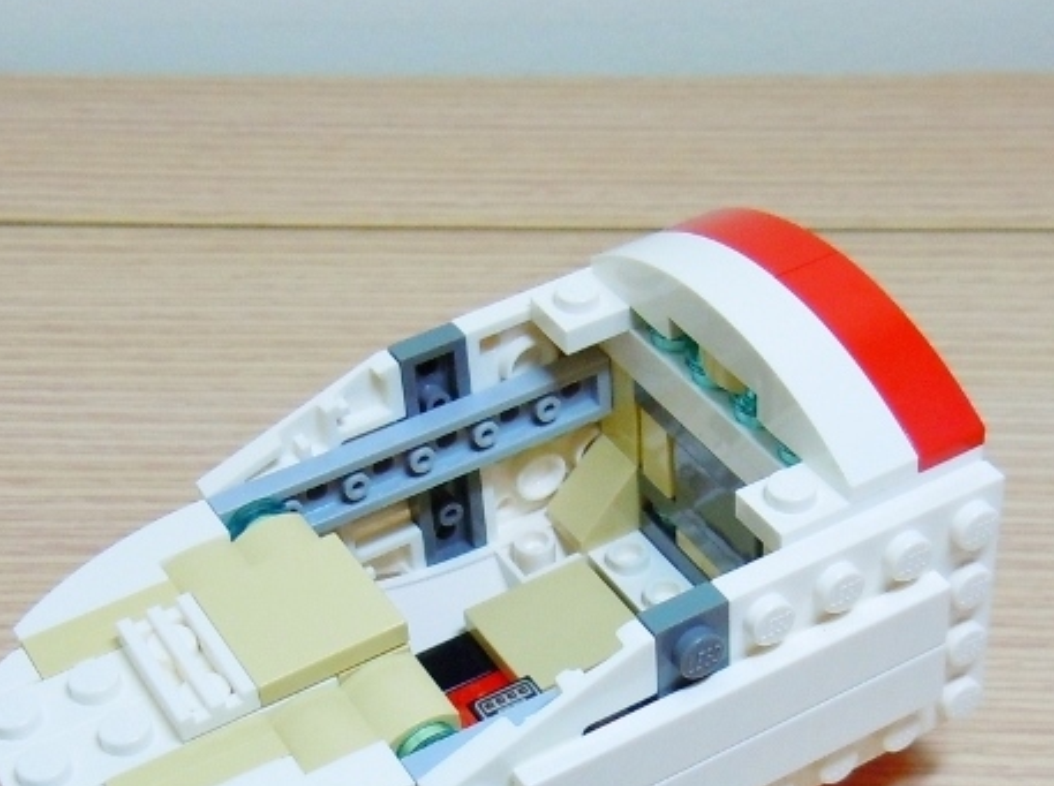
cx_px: 485
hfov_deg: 42.1
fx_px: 1368
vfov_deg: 31.7
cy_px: 560
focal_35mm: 45
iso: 200
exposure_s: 1/40
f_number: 3.5
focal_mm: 5.4
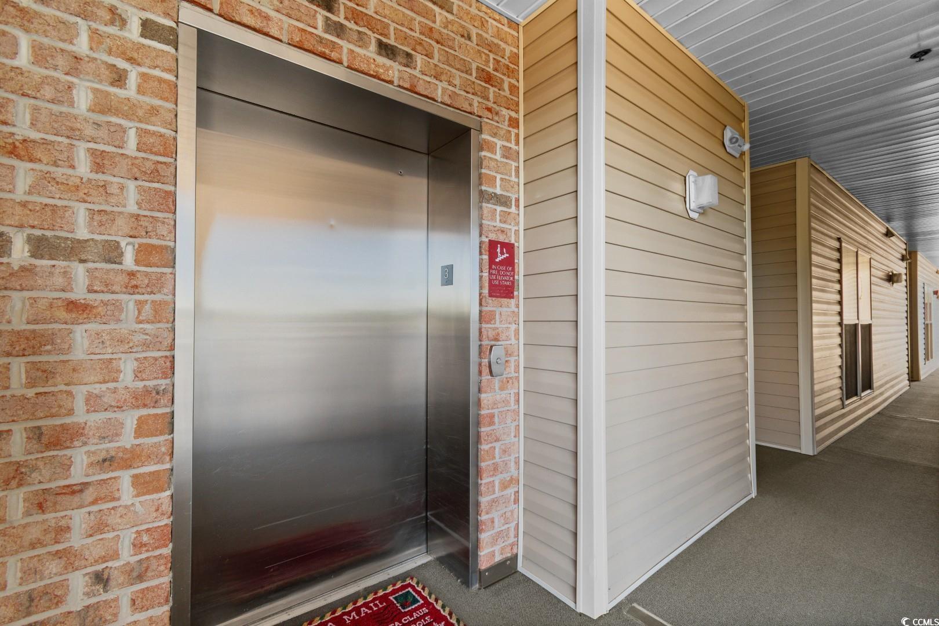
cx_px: 470
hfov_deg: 100.4
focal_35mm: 15
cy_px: 313
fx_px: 391
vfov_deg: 77.3
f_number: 4.5
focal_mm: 10
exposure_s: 1/30
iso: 100
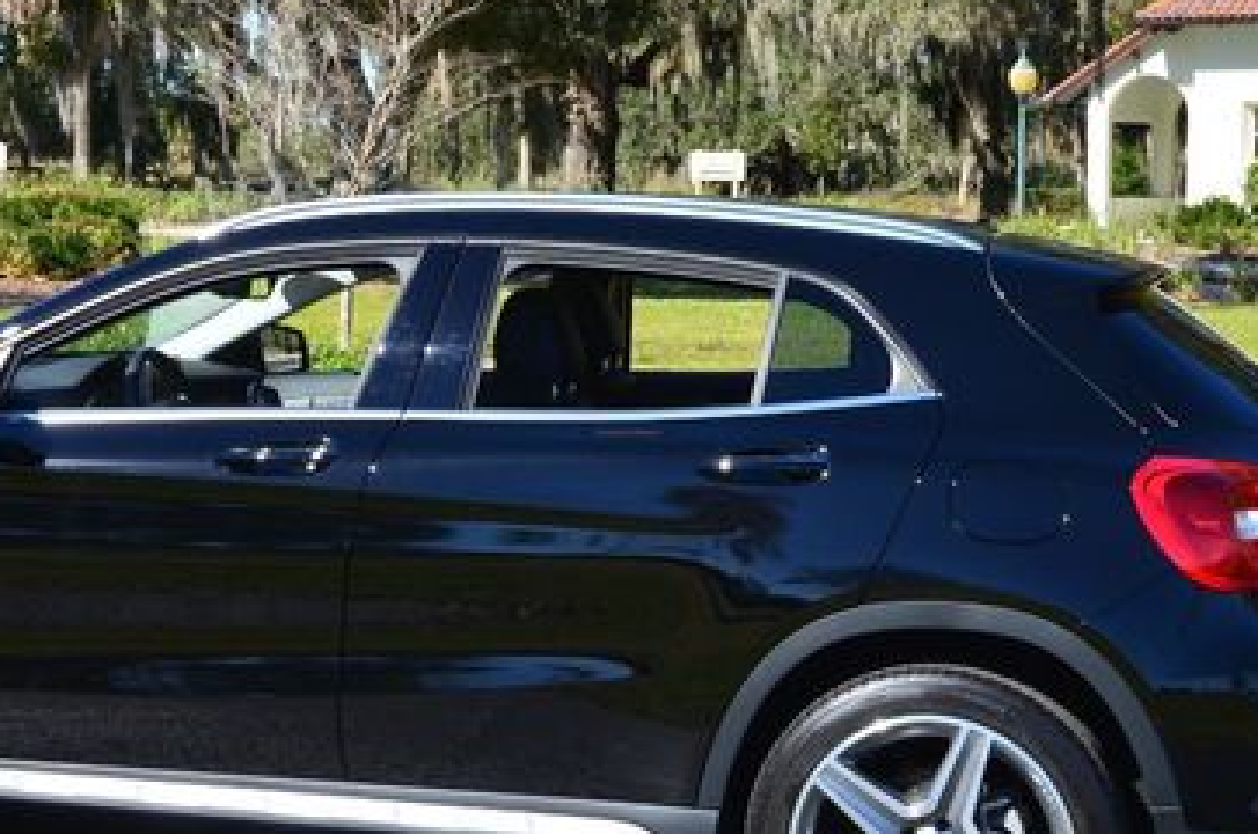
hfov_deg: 26.2
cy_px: 361
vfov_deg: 17.7
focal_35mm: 77
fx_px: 2682
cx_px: 386
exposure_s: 1/100
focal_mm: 29
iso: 200
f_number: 11
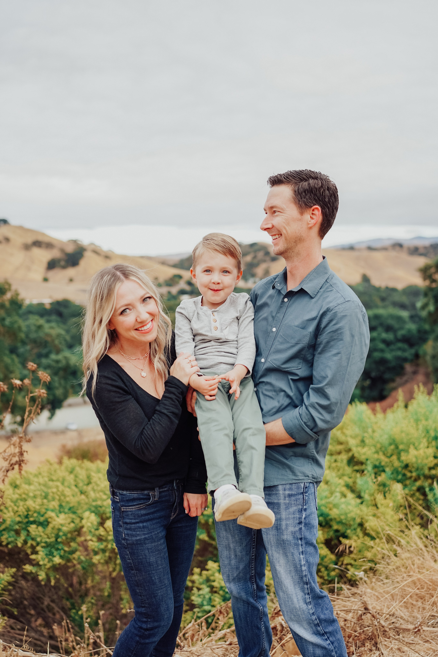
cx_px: 219
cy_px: 328
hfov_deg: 37.9
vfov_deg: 54.4
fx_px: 639
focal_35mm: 35
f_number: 2.2
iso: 100
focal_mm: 35
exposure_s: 1/500
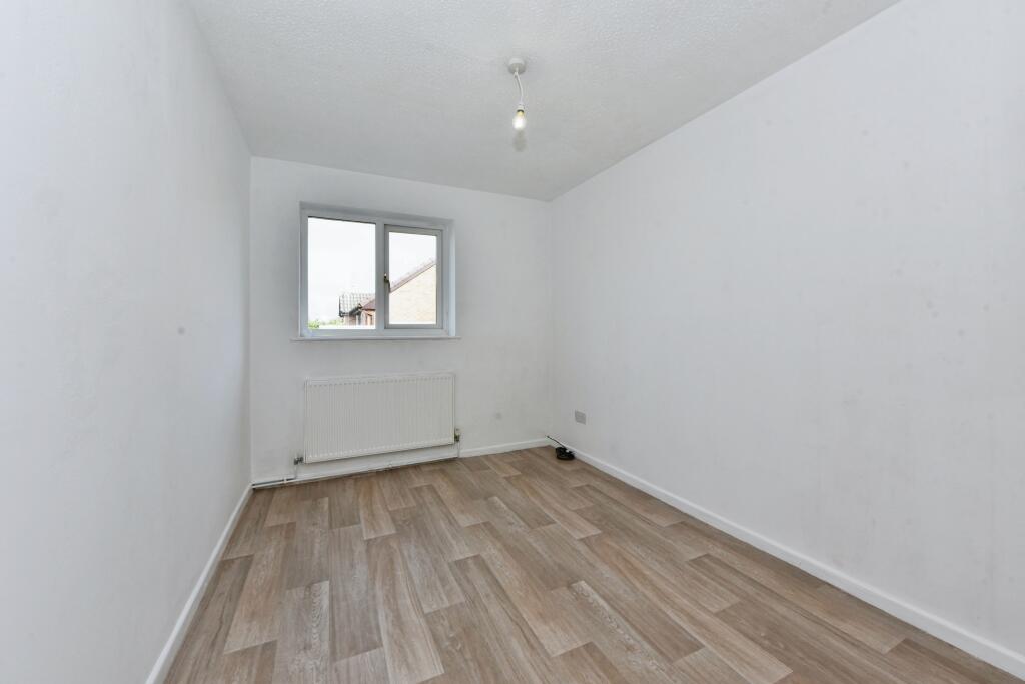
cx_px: 512
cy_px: 342
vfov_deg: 81.2
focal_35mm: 14
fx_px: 399
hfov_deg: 104.2
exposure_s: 1/200
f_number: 11
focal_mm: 14
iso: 800
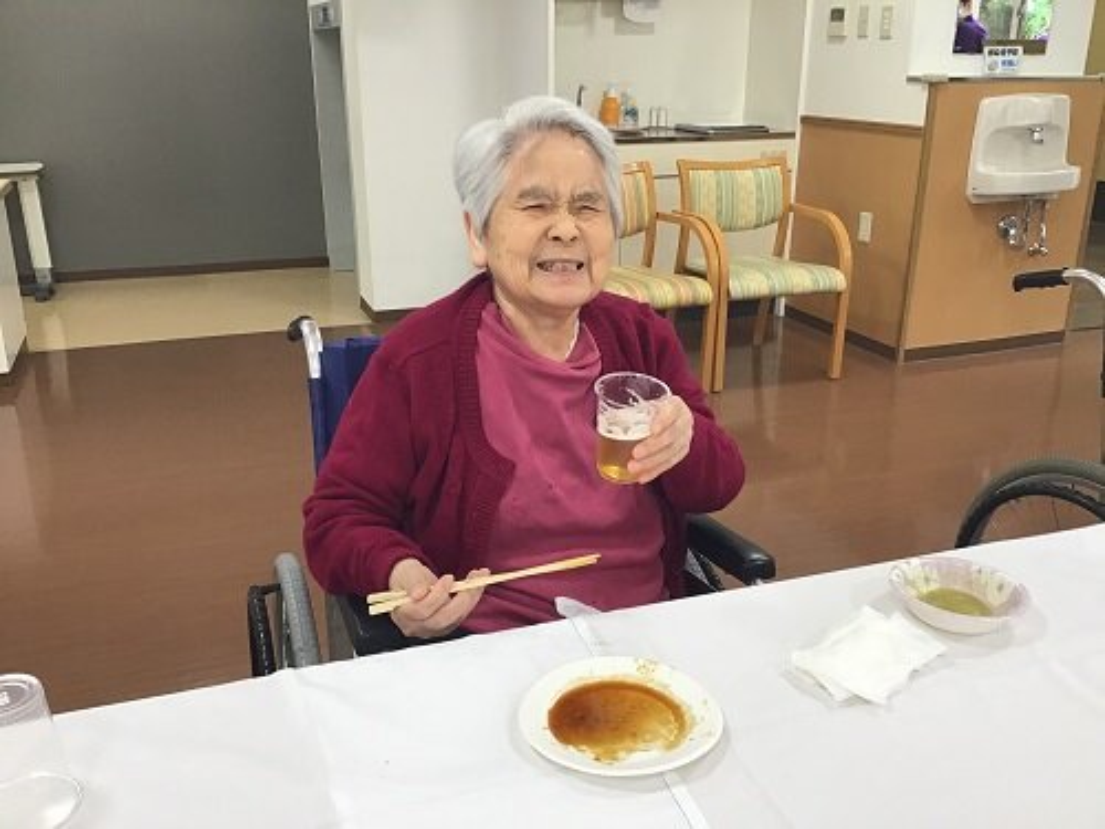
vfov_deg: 45.4
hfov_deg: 58.4
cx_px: 552
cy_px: 414
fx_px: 990
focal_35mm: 31
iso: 32
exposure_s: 1/30
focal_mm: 3.3
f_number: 2.4
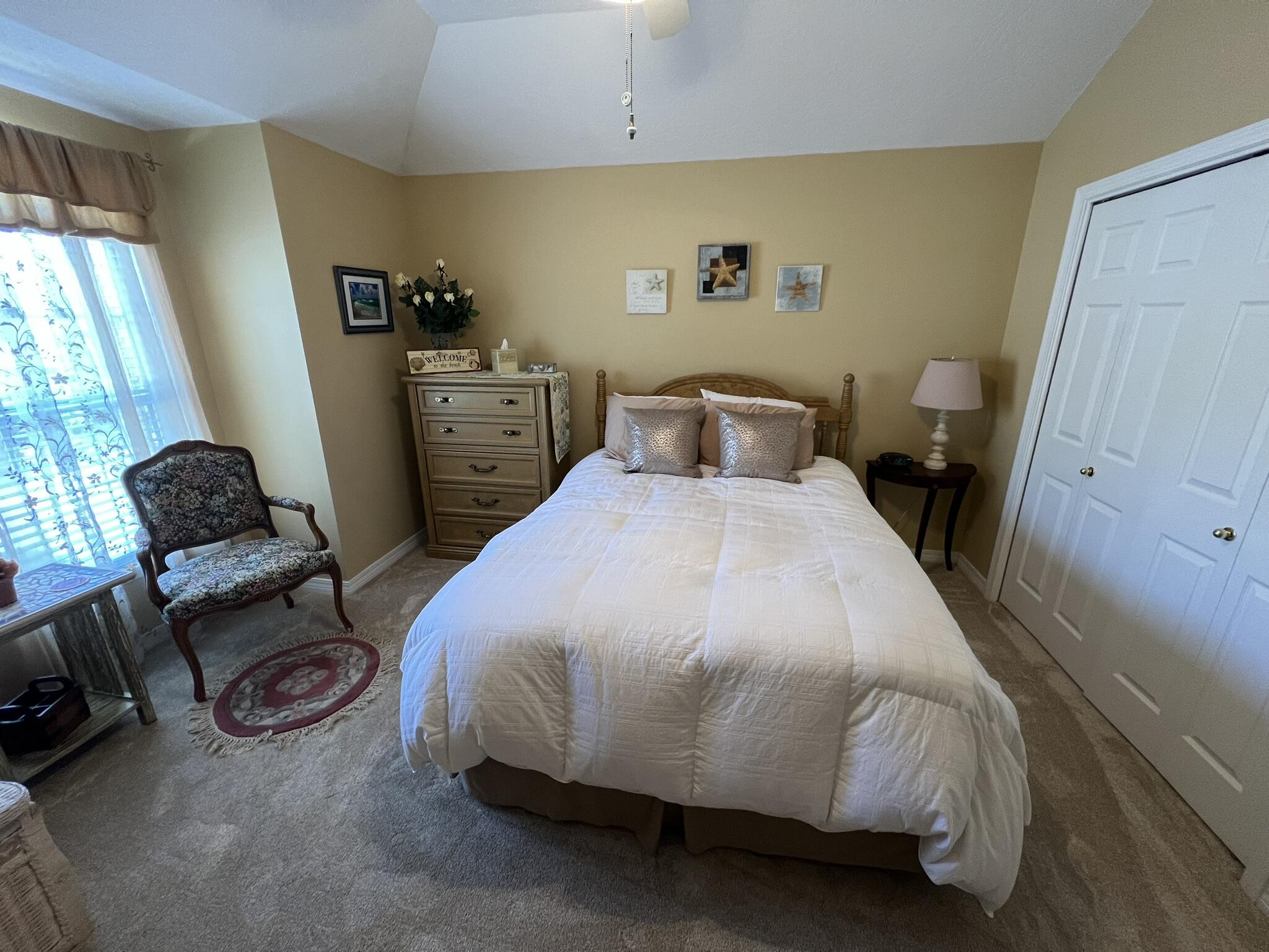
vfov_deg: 89.9
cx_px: 634
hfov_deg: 106.2
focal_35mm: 13
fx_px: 477
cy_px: 476
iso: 200
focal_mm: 1.57
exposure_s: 1/60
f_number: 1.8
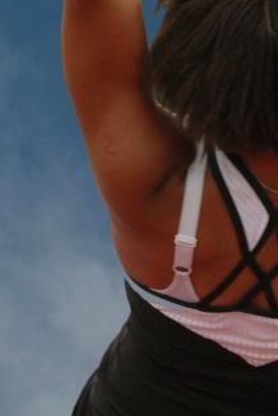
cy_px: 636
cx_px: 135
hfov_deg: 1.0
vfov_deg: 1.4
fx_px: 16620
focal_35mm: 1438
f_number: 6.3
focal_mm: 200
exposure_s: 1/400
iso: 200
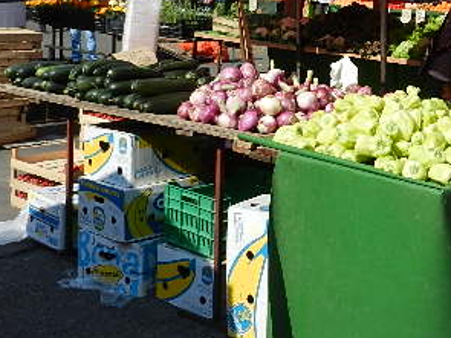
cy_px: 38
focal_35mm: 63
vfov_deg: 22.7
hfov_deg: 28.7
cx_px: 459
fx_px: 820
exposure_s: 1/1600
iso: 160
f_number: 3.6
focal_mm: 5.1
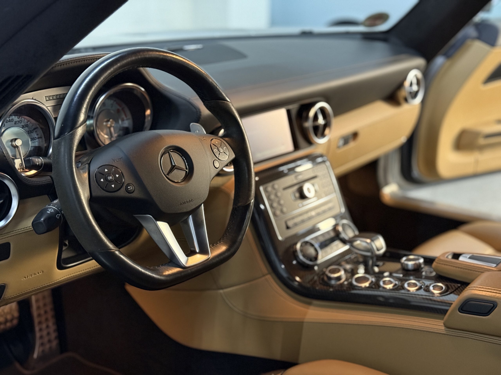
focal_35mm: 48
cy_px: 188
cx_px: 250
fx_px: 695
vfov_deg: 30.3
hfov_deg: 39.7
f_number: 1.78
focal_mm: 6.76
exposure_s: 1/25
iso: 640
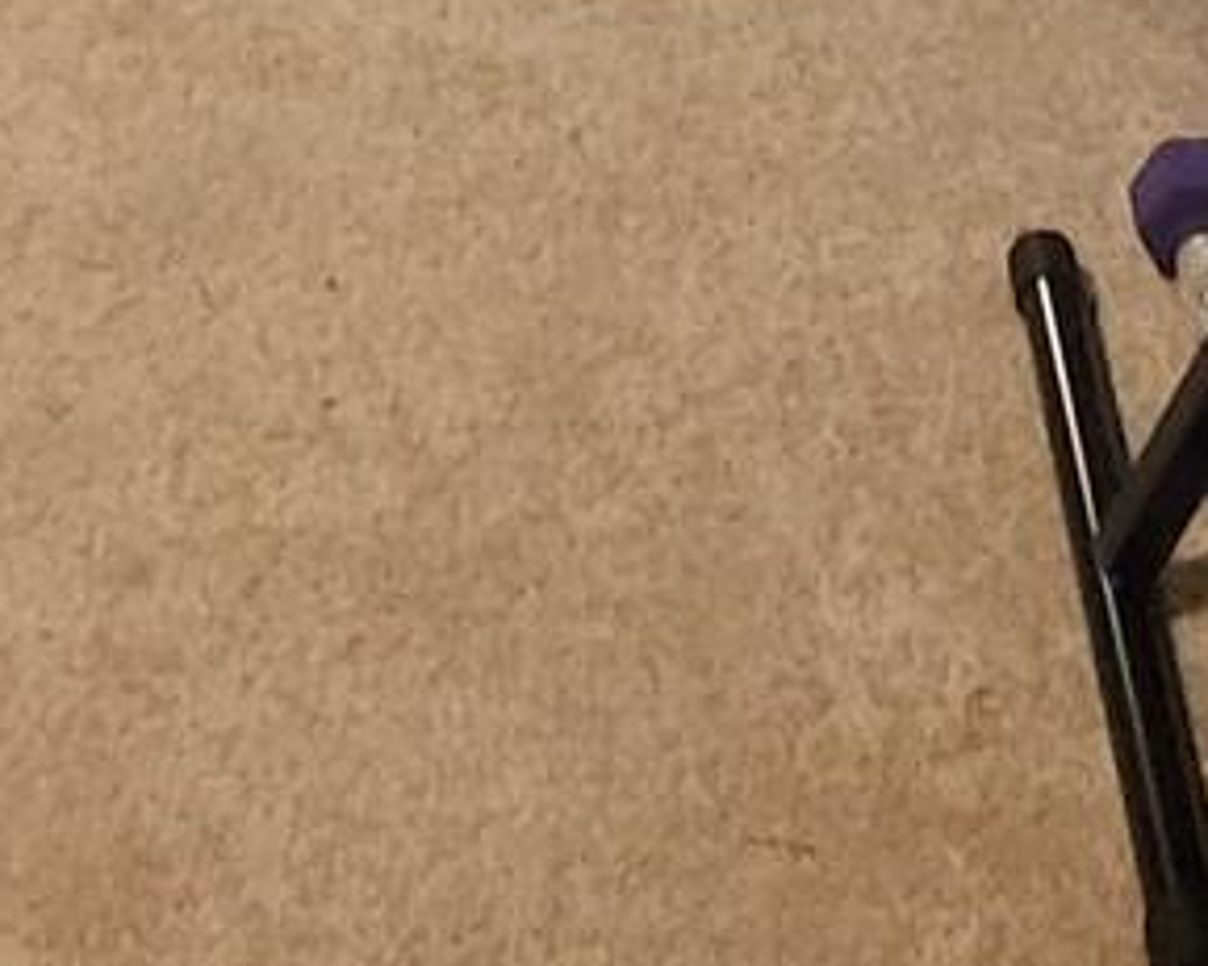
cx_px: 414
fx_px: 3217
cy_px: -1715
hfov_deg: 21.2
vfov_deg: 11.7
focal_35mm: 90
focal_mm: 2.2
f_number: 2.2
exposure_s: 1/24
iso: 1000
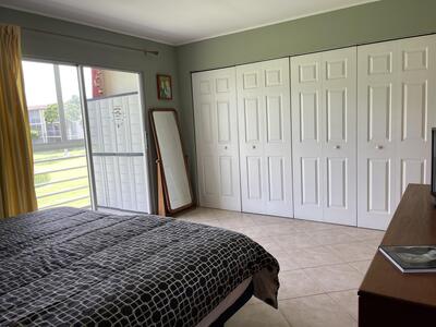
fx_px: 315
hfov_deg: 69.4
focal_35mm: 25
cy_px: 164
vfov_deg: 54.9
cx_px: 218
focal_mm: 5.1
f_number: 1.6
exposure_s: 1/121
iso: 40
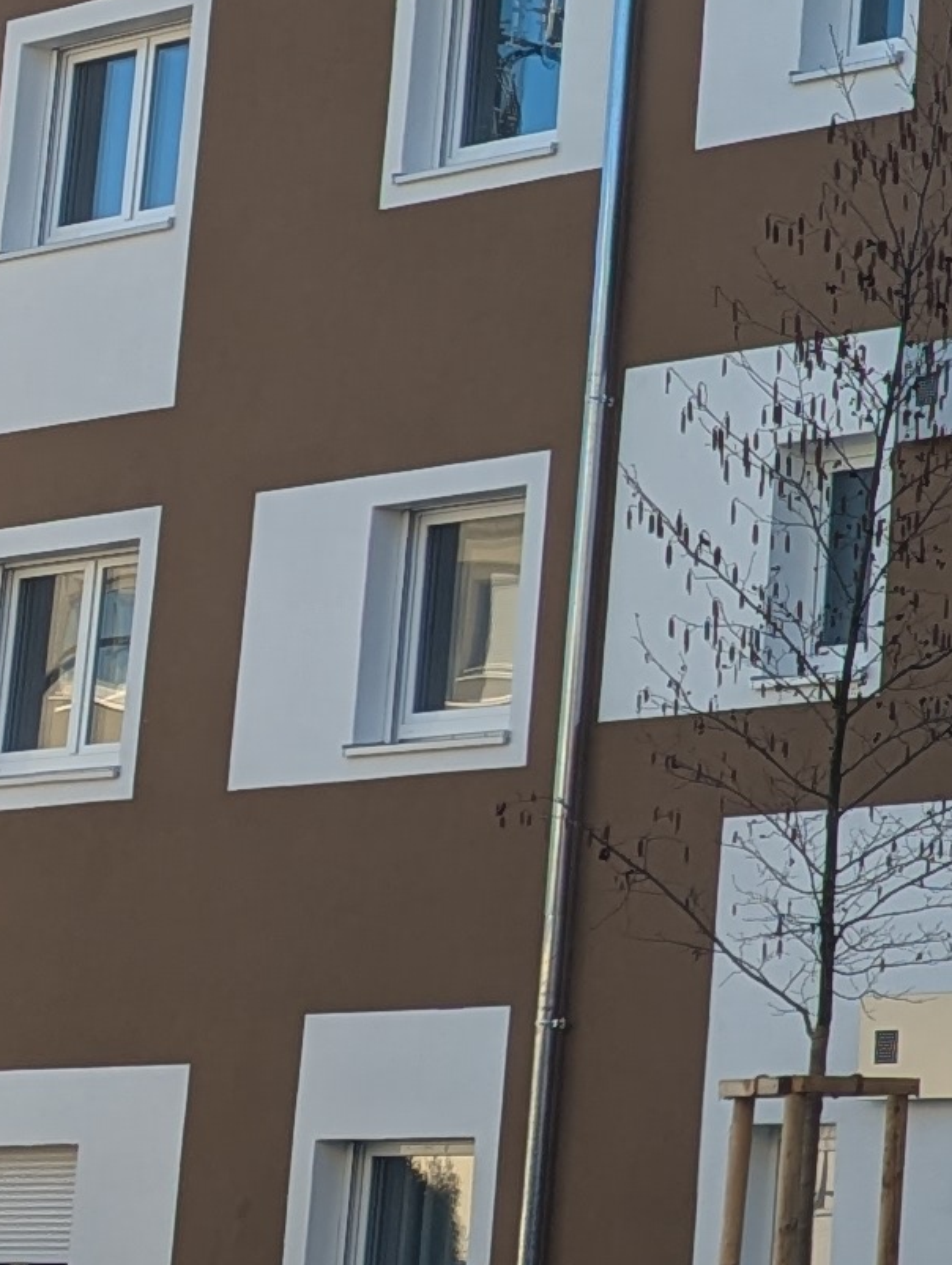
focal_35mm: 122
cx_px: 1849
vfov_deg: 15.9
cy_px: 96
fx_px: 4465
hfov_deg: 11.1
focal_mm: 6.81
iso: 47
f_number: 1.85
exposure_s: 1/1855
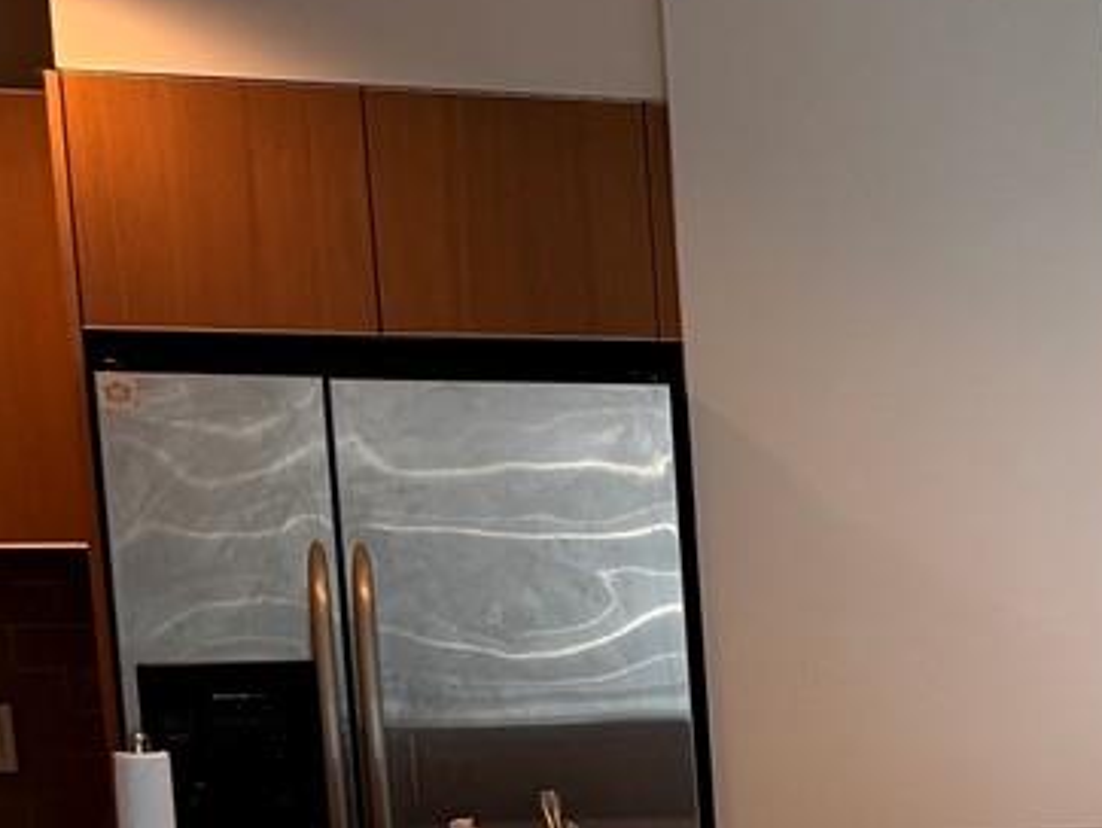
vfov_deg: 13.5
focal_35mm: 106
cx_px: 2113
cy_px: 1050
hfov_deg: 15.4
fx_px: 3377
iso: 100
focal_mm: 6.76
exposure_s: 1/120
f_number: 1.78
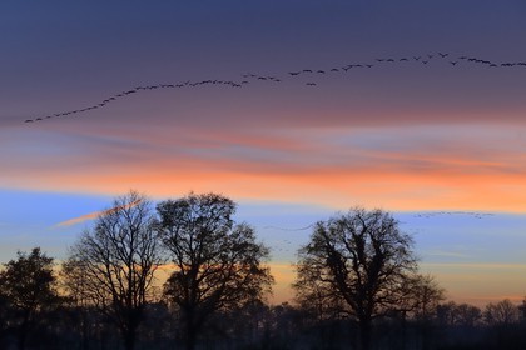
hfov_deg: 15.2
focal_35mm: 135
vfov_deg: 10.2
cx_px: 263
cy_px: 175
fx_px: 1972
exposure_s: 1/160
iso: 1600
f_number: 9
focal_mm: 135
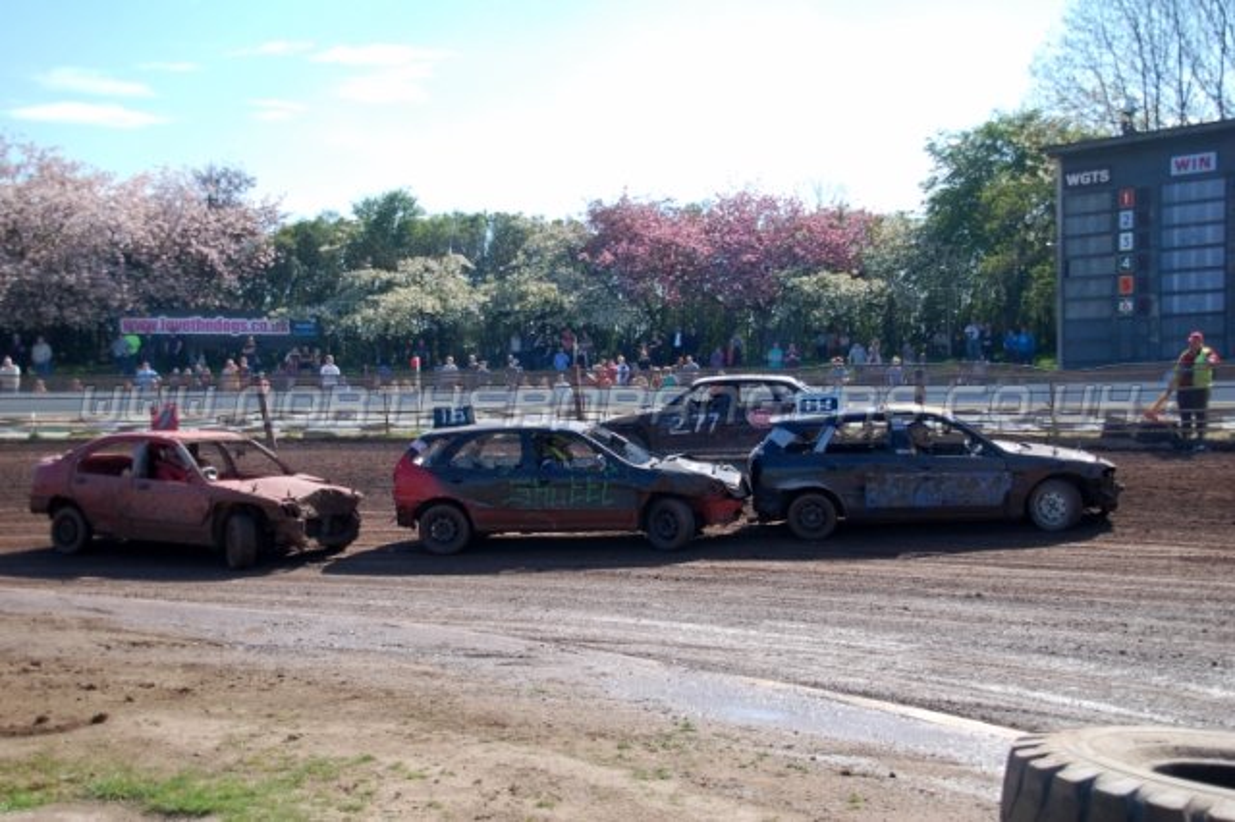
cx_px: 618
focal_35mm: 46
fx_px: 1594
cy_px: 411
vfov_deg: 28.9
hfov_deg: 42.3
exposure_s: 1/1000
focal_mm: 31
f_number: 4.5
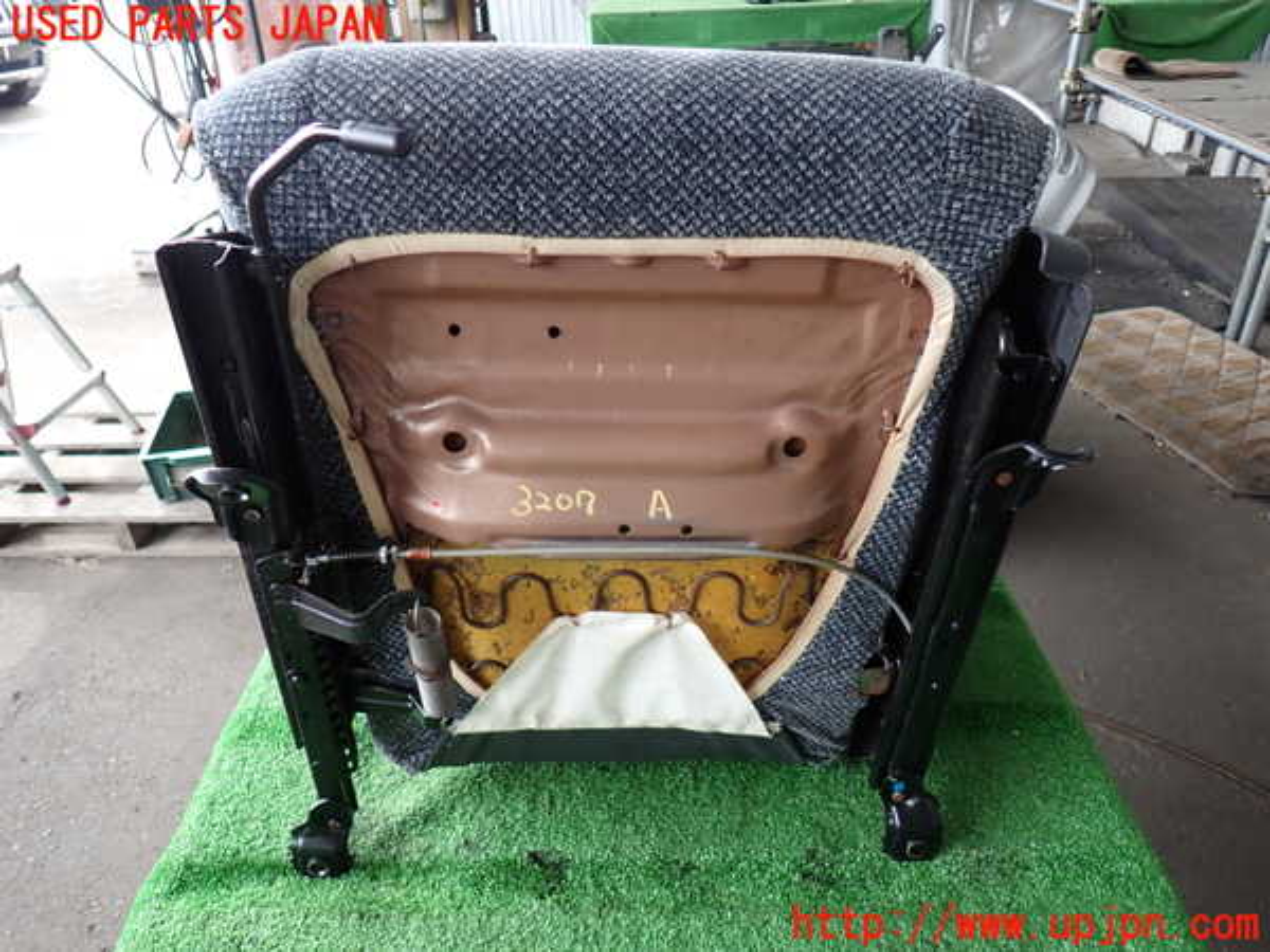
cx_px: 635
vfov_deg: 54.9
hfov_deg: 69.4
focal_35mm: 25
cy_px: 476
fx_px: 917
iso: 100
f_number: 2
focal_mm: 4.5
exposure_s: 1/80
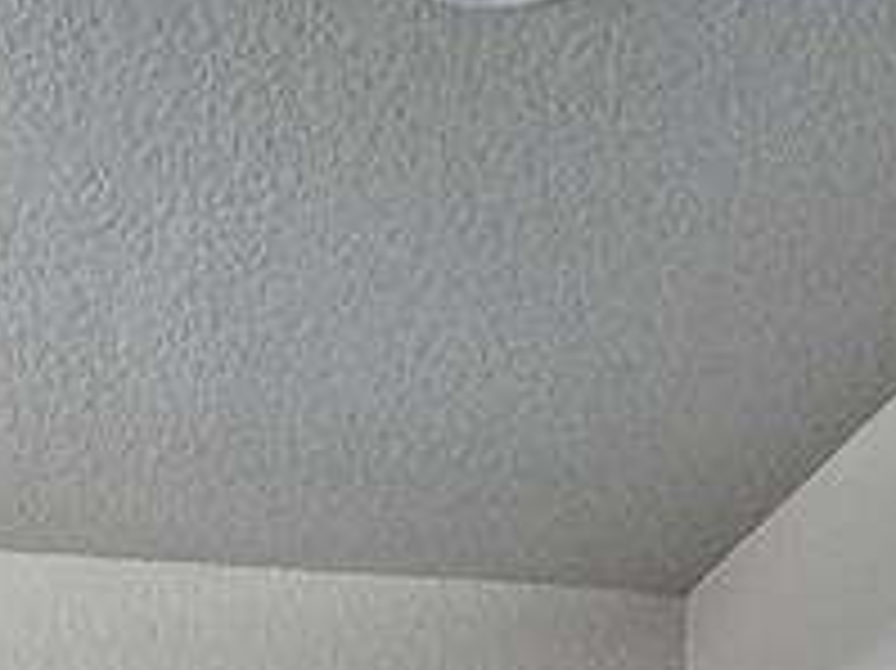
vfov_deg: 14.2
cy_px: 1635
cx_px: 158
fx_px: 1733
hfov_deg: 28.3
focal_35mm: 67
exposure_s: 1/77
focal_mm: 2.2
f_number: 2.2
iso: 400
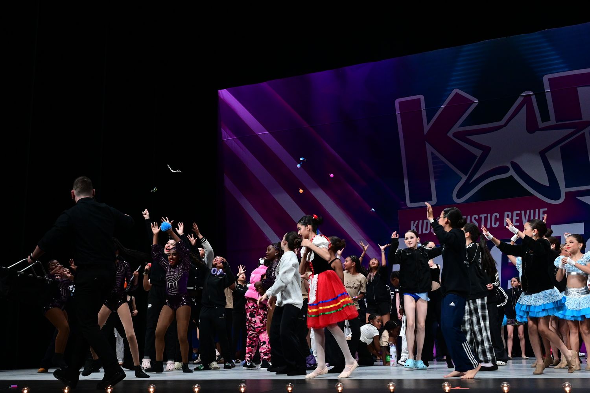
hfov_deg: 49.6
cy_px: 196
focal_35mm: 39
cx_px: 295
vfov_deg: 34.2
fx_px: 639
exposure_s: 1/800
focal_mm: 26.5
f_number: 4
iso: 2000
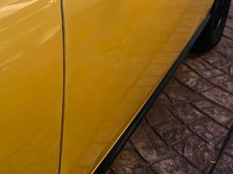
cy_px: -9
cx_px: 27
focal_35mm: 51
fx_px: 343
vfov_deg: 26.6
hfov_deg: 35.5
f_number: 1.7
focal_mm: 6.3
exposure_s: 1/207
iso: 25
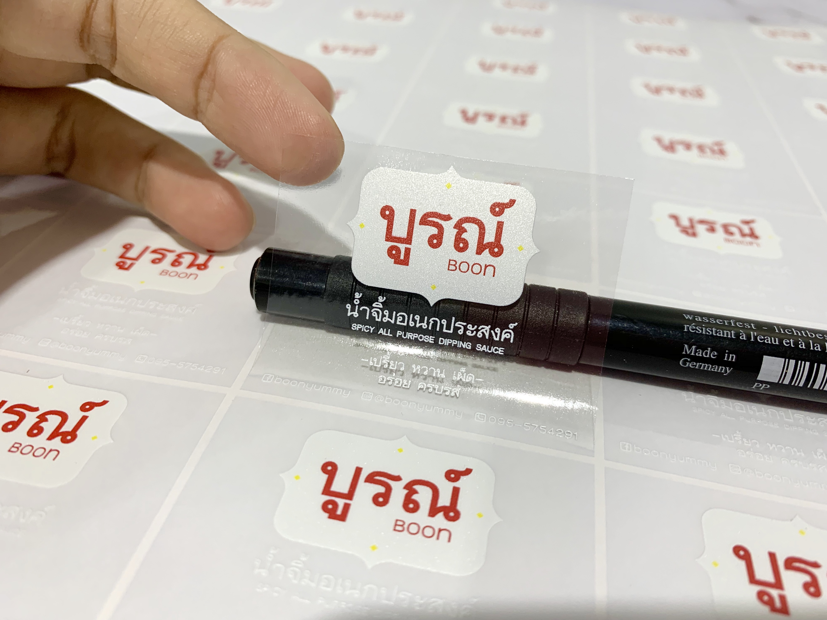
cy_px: 310
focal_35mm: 26
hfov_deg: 67.3
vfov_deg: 53.1
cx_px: 414
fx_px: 621
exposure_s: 1/100
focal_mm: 4.25
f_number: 1.8
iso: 64
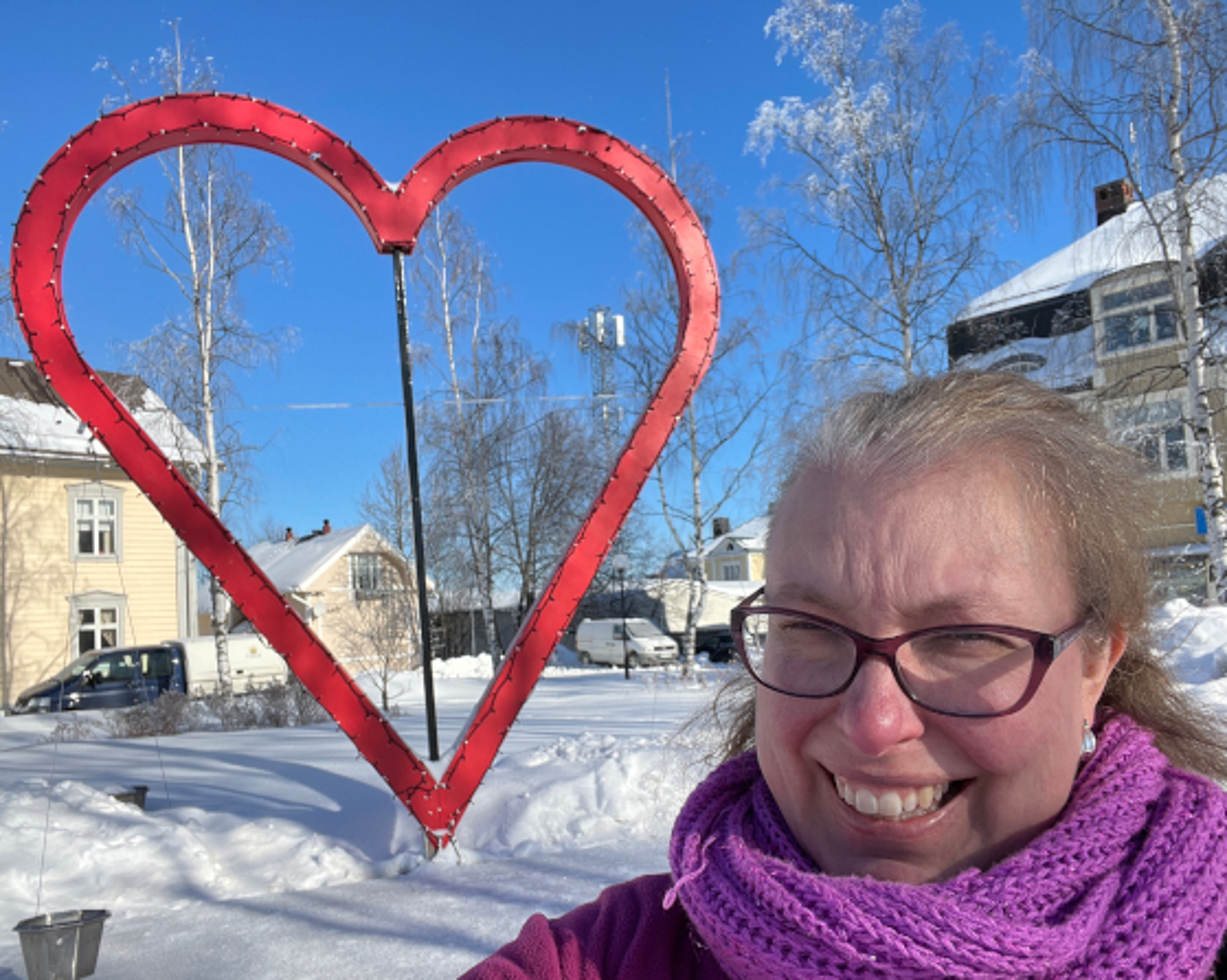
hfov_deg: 64.0
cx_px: 584
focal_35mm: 27
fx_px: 980
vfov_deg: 53.1
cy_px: 544
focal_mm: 2.71
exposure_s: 1/711
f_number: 2.2
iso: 25
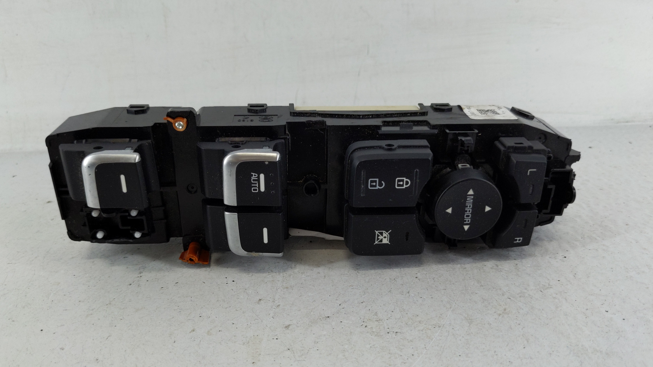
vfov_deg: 41.3
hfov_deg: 67.9
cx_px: 321
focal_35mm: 28
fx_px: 485
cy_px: 221
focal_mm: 4.38
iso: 61
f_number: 1.73
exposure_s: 1/126
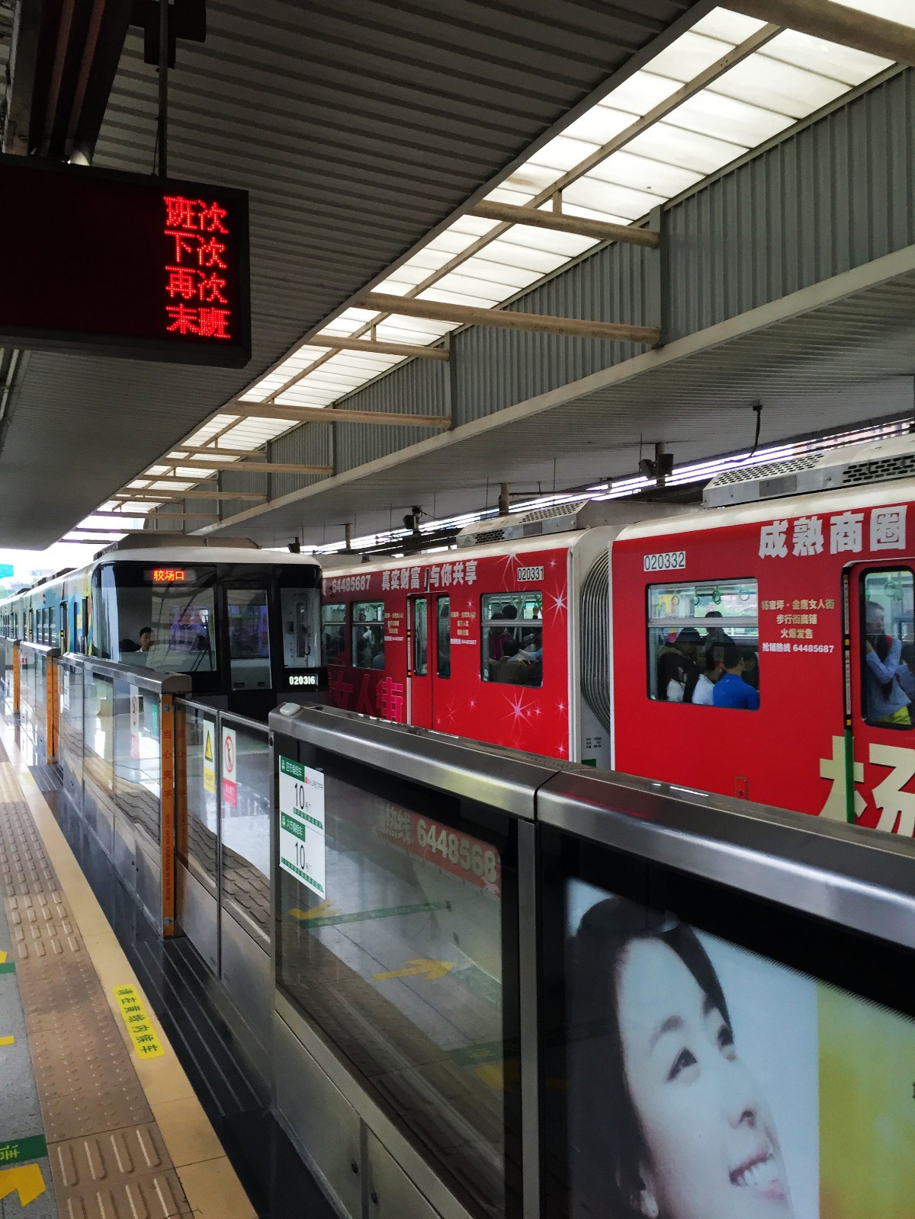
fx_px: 1022
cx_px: 458
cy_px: 610
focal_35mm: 29
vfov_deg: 61.7
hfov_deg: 48.2
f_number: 2.2
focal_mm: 4.15
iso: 32
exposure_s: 1/30
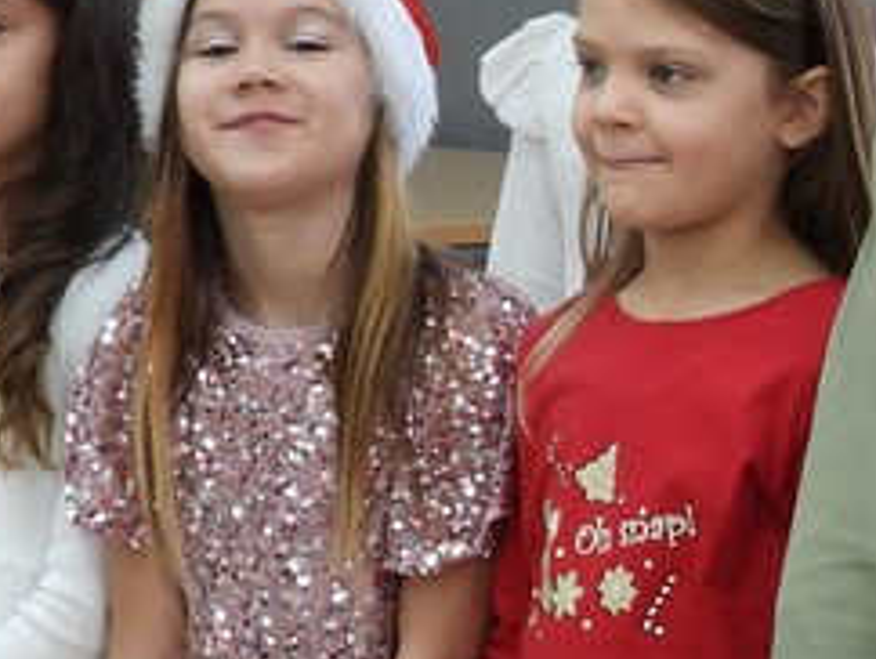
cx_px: 1397
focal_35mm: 322
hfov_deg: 6.1
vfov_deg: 4.6
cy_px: 941
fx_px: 8157
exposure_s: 1/30
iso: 125
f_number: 3.5
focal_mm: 11.7
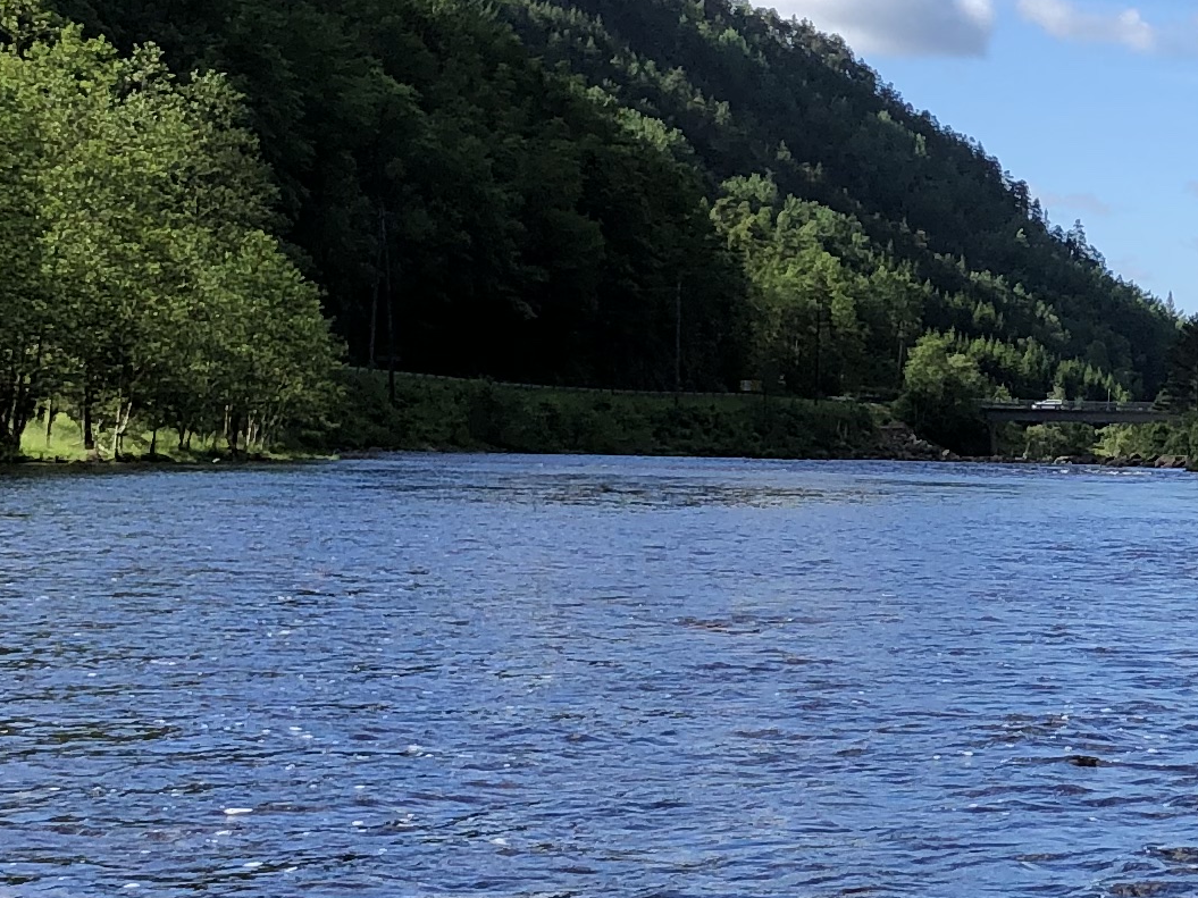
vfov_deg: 13.8
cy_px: 438
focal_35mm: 107
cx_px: 1232
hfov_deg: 17.9
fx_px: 3703
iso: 20
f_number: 1.8
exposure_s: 1/1000
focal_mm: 3.99
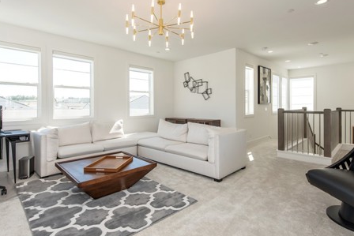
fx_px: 197
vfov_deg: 61.9
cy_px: 108
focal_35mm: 20
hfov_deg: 84.0
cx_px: 178
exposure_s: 1/125
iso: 110
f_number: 5.6
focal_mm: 14
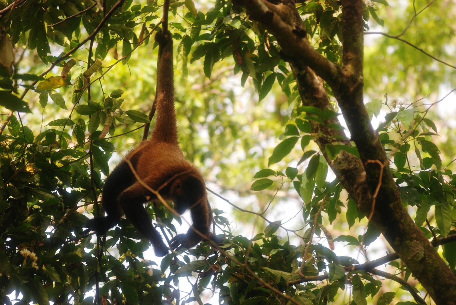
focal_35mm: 225
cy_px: 152
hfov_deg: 9.1
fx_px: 2853
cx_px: 228
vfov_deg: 6.1
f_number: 4.5
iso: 400
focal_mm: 150
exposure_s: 1/320
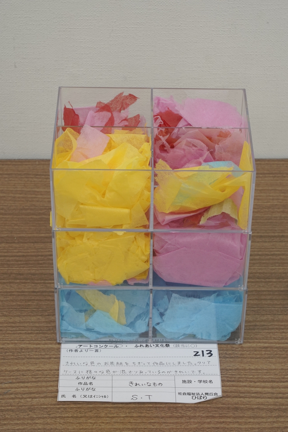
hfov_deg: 13.0
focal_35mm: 105
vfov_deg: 19.5
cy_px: 216
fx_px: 1260
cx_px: 144
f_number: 16
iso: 2000
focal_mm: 105
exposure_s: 1/20
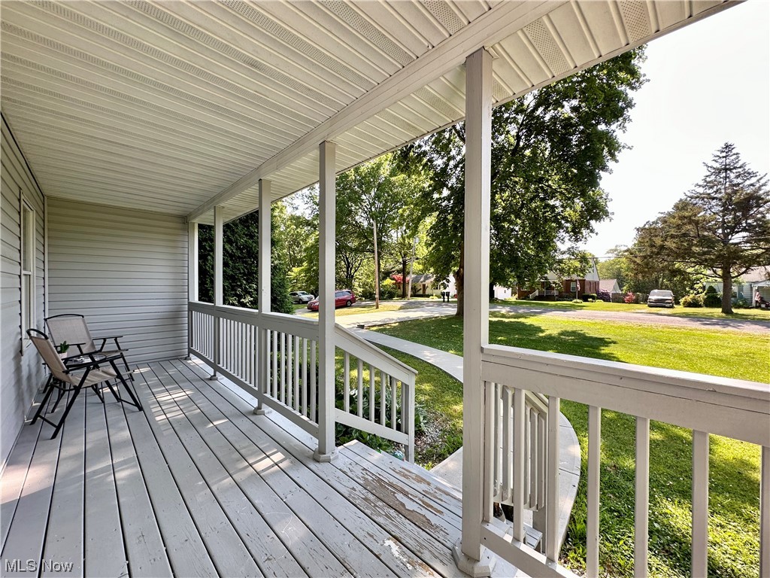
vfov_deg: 85.7
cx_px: 385
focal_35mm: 14
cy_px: 289
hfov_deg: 102.1
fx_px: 311
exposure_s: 1/304
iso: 40
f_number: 2.2
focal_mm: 2.22
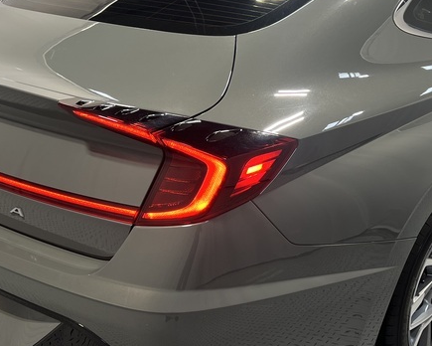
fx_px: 716
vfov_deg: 27.1
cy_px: 188
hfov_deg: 33.4
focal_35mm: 56
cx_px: 279
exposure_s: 1/60
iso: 80
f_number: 1.5
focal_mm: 5.7
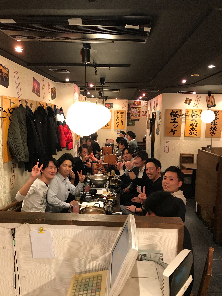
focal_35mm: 28
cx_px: 111
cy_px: 148
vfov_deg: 63.4
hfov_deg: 49.7
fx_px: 239
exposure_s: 1/15
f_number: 1.8
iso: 80
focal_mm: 3.99
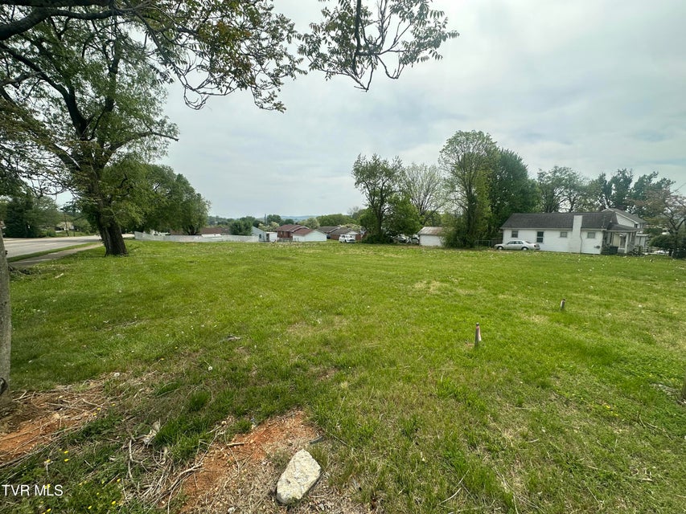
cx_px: 343
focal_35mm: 14
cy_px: 257
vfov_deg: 85.7
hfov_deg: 102.1
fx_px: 277
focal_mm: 2.22
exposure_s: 1/2506
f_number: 2.2
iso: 50
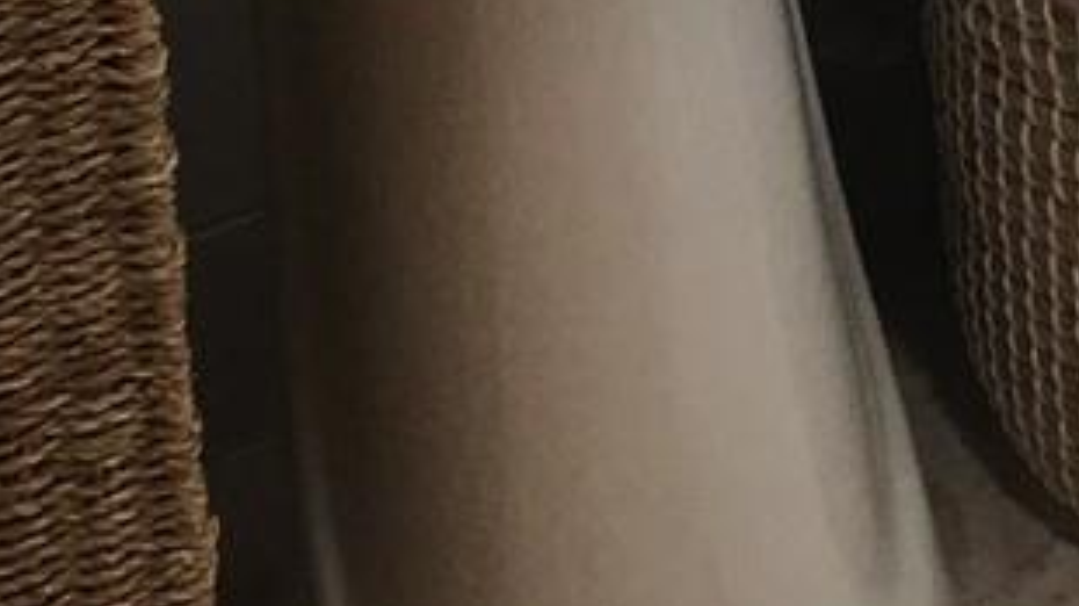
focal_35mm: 163
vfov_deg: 6.8
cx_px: 1935
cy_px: -1156
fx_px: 4661
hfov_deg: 12.1
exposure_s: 1/33
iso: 25
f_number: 2.2
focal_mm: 4.15
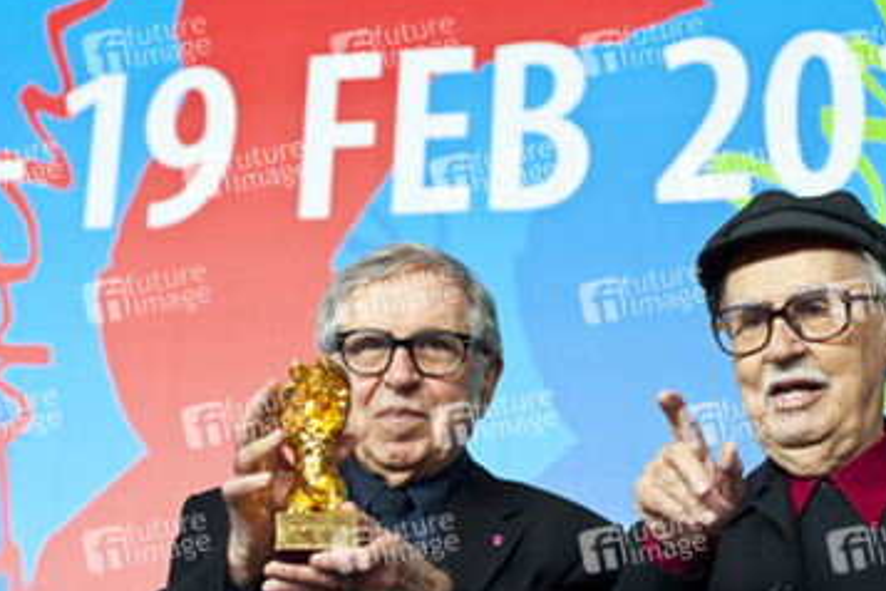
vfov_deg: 13.5
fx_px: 2486
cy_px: 358
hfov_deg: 20.2
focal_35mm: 101
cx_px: 428
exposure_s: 1/160
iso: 1600
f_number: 5
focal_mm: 80
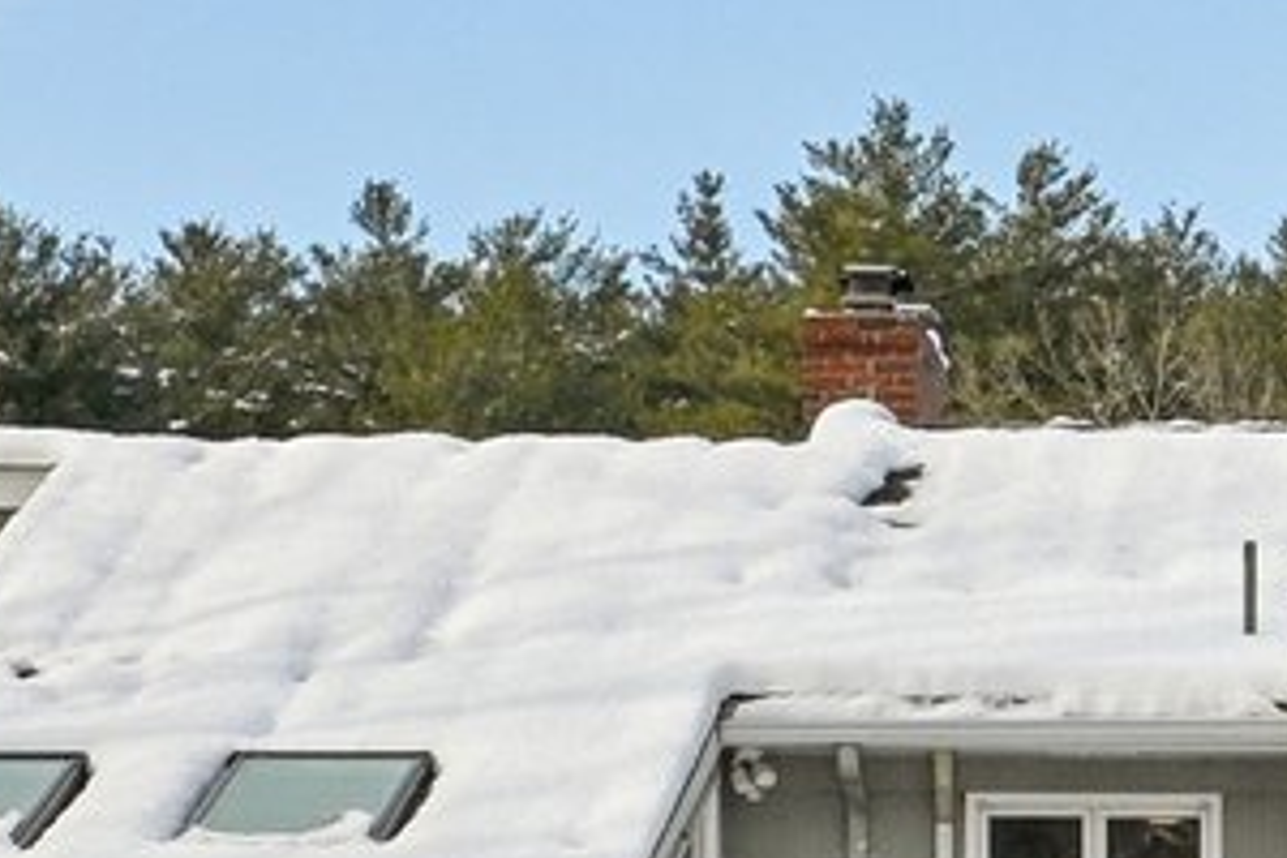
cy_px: 1379
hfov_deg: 9.7
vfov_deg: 6.6
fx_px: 7328
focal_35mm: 205
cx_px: 1926
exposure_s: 1/1250
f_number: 8
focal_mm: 30
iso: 400
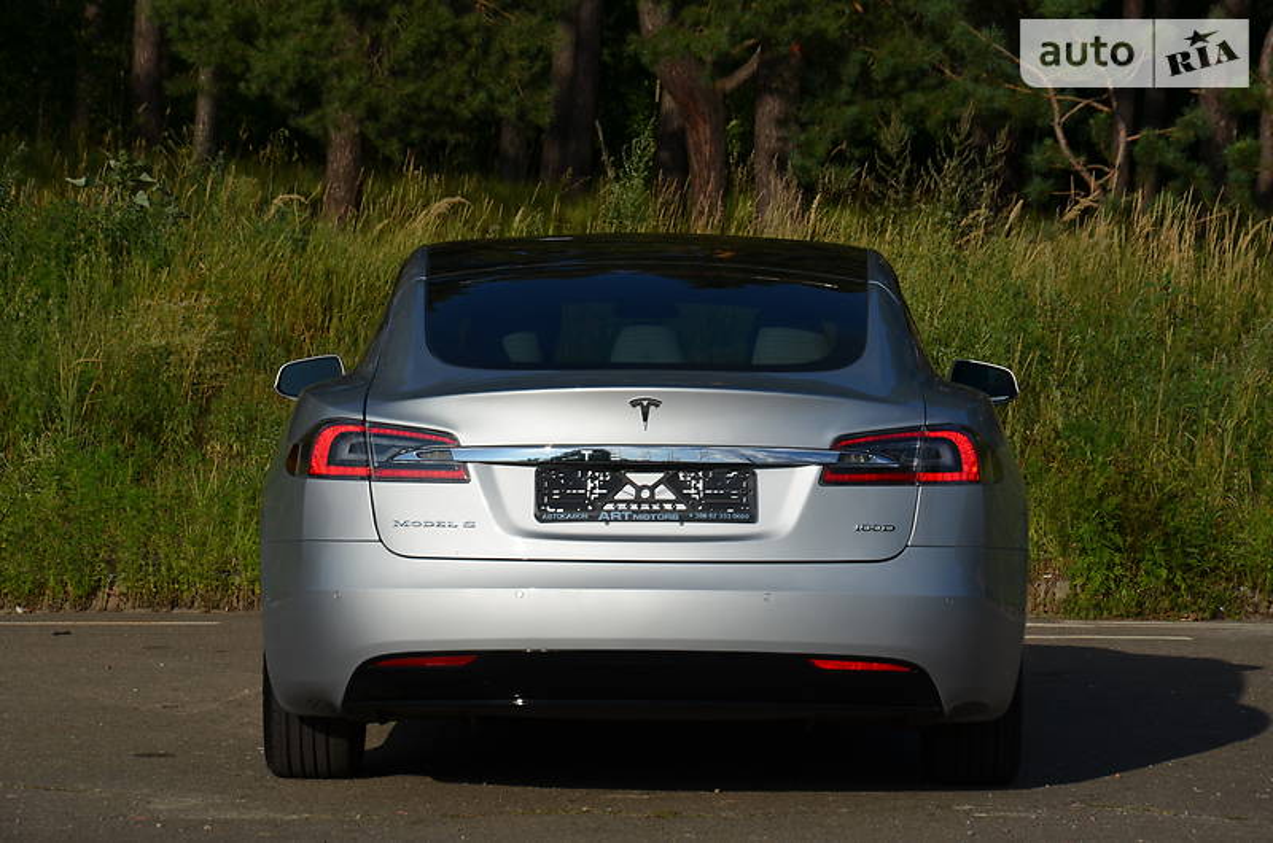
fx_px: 5558
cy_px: 422
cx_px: 636
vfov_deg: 8.7
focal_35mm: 158
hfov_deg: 13.1
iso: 100
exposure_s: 1/400
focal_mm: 105
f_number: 10
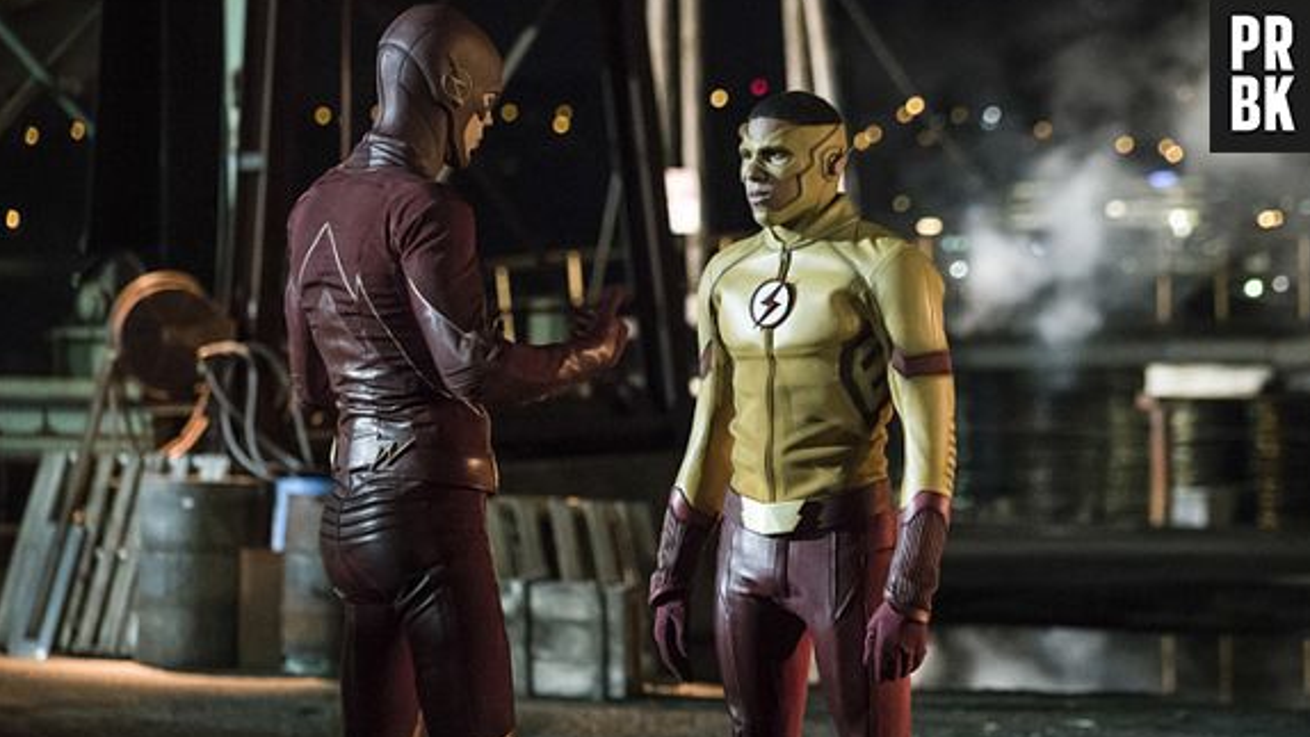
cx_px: 655
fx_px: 5107
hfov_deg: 14.6
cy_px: 388
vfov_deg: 8.3
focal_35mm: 147
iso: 10000
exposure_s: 1/160
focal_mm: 139
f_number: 4.5
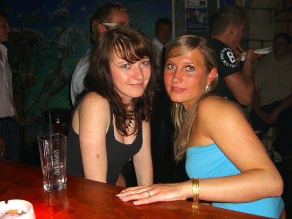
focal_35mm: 38
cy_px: 110
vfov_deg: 37.7
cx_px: 146
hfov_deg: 49.0
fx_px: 321
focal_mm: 7.9
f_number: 2.8
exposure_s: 1/60
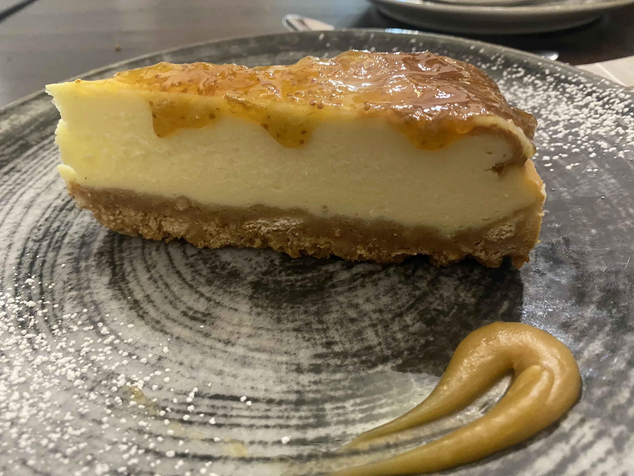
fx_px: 476
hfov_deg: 67.3
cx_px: 317
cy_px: 238
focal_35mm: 26
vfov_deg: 53.1
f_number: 1.8
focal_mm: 4.25
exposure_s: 1/25
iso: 500
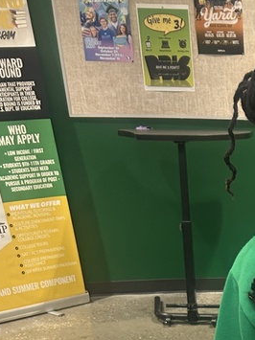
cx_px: 356
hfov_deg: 18.0
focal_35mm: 75
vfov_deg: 22.3
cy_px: 480
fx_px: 737
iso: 200
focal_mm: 5.7
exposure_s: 1/60
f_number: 1.5
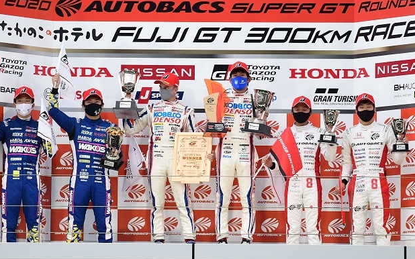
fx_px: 4478
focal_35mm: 396
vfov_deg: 3.3
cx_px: 169
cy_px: 123
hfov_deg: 5.3
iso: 1000
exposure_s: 1/400
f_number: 4
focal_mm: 200
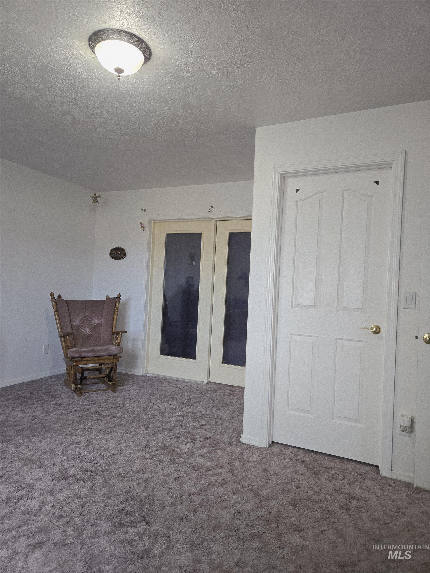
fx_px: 381
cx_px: 215
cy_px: 286
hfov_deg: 58.9
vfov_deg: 73.9
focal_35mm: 23
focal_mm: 5.4
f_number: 1.8
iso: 160
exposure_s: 1/120
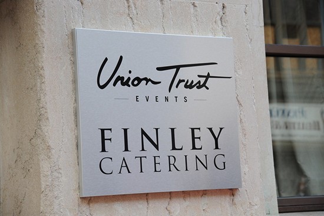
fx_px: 881
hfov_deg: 20.8
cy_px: 108
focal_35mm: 98
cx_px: 162
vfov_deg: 13.9
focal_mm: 98
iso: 1250
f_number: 6.3
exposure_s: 1/200
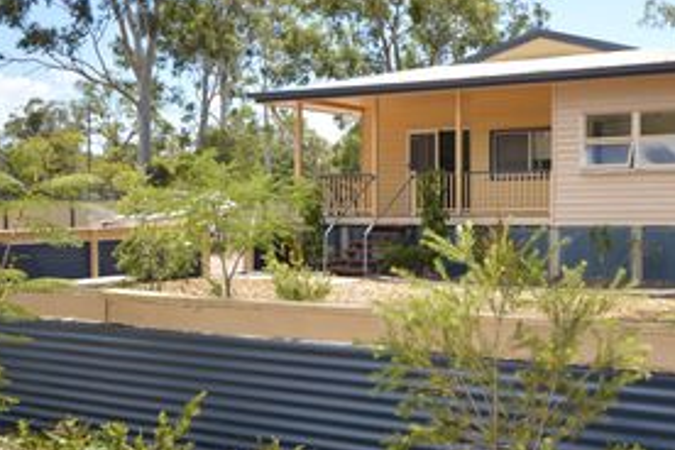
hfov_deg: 37.5
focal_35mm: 51
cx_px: 536
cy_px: 231
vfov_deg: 26.5
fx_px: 956
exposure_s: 1/160
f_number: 5.6
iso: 100
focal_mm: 20
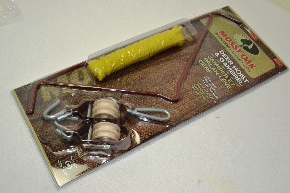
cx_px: 145
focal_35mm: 44
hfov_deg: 45.0
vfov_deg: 30.8
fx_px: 350
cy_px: 96
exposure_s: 1/200
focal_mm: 29
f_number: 7.1
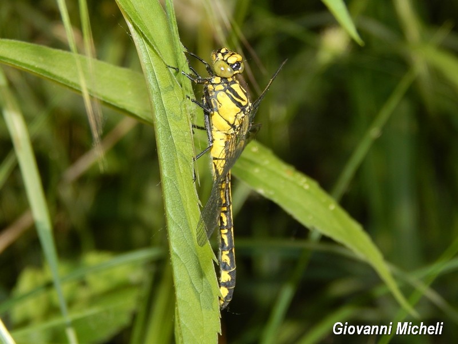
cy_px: 172
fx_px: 2434
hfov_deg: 10.7
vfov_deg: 8.1
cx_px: 229
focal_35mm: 184
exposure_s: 1/200
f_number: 10.5
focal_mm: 32.8
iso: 180
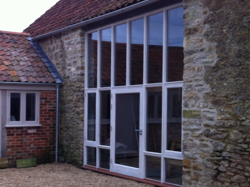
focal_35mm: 60
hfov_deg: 31.8
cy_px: 110
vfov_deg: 24.3
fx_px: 433
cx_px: 70
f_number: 2.8
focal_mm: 3.85
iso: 125
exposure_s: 1/120
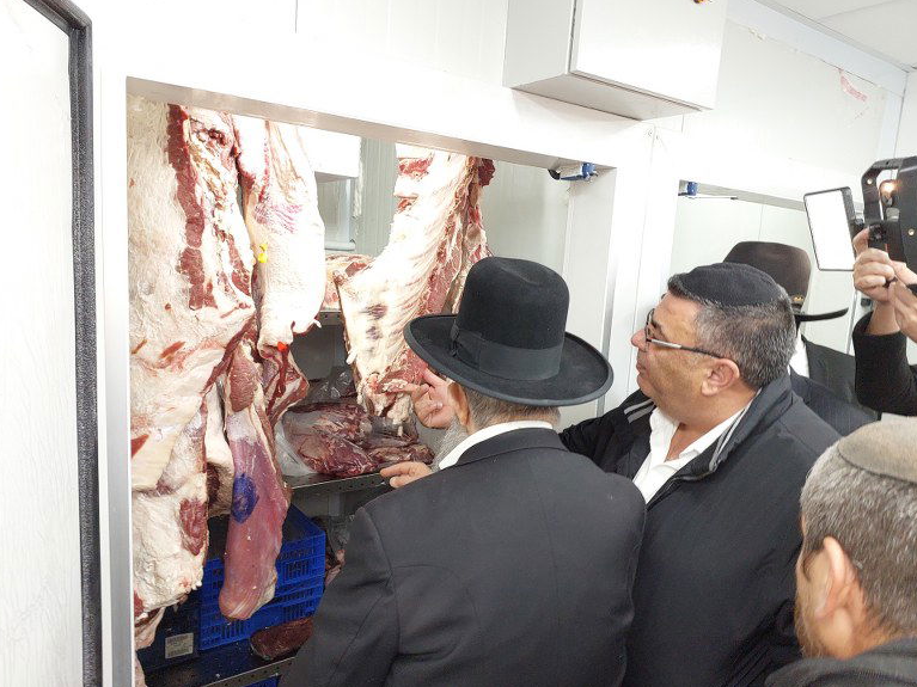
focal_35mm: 24
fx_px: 636
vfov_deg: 56.8
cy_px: 335
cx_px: 442
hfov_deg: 71.6
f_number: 1.8
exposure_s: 1/100
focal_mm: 5.06
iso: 250
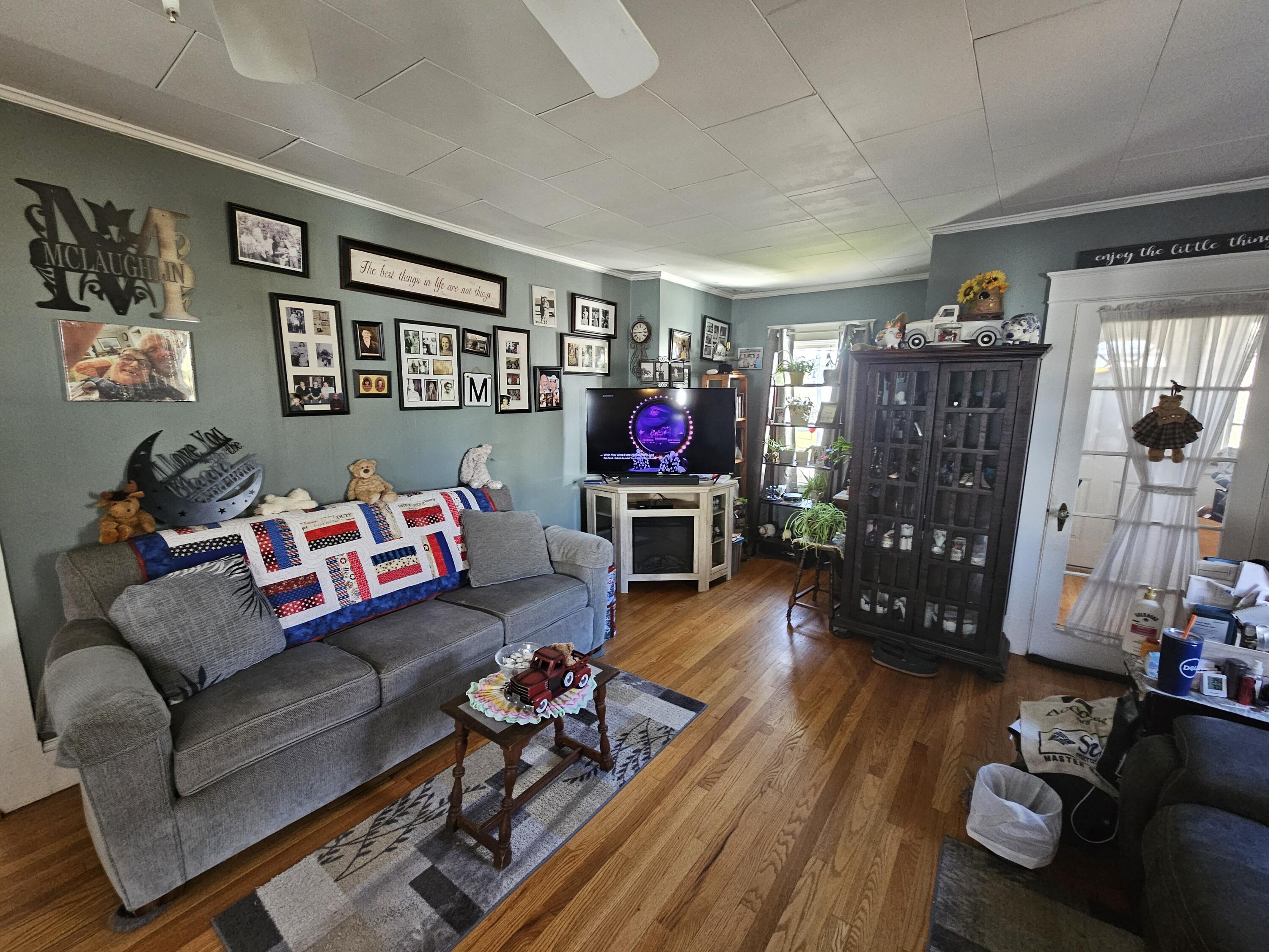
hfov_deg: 106.2
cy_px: 476
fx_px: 477
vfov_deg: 89.9
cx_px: 634
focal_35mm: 13
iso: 500
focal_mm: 2.2
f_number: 2.2
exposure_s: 1/30
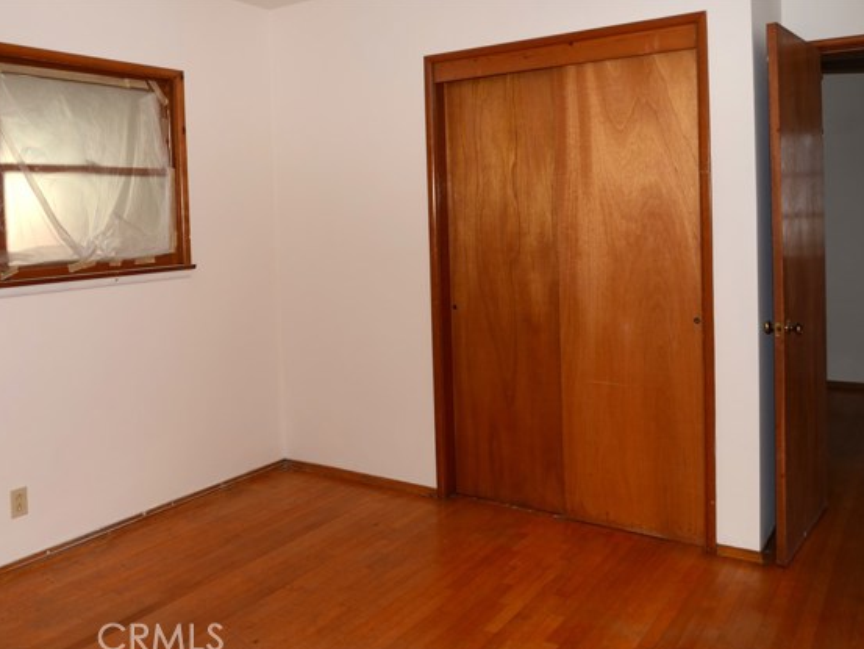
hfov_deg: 59.9
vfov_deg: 46.8
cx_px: 394
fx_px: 749
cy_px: 328
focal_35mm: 30
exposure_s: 1/60
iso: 125
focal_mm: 18
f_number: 5
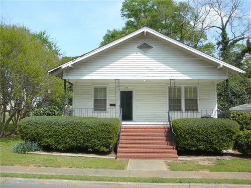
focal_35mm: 35
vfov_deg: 40.7
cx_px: 126
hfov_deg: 52.6
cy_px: 94
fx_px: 254
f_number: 5
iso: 80
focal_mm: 5.2
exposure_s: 1/400
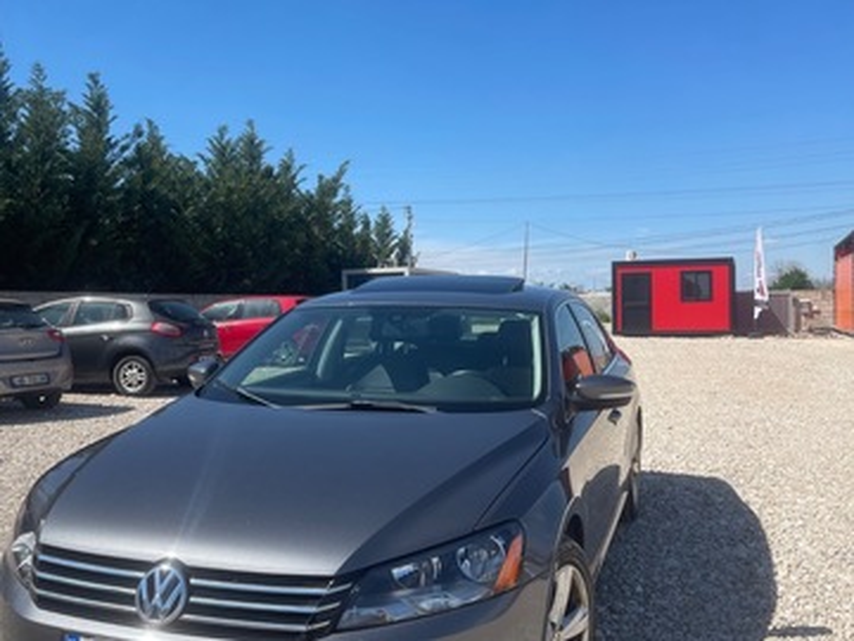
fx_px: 617
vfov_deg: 54.9
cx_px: 427
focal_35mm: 25
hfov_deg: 69.4
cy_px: 320
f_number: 1.6
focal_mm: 5.1
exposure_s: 1/3663
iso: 32
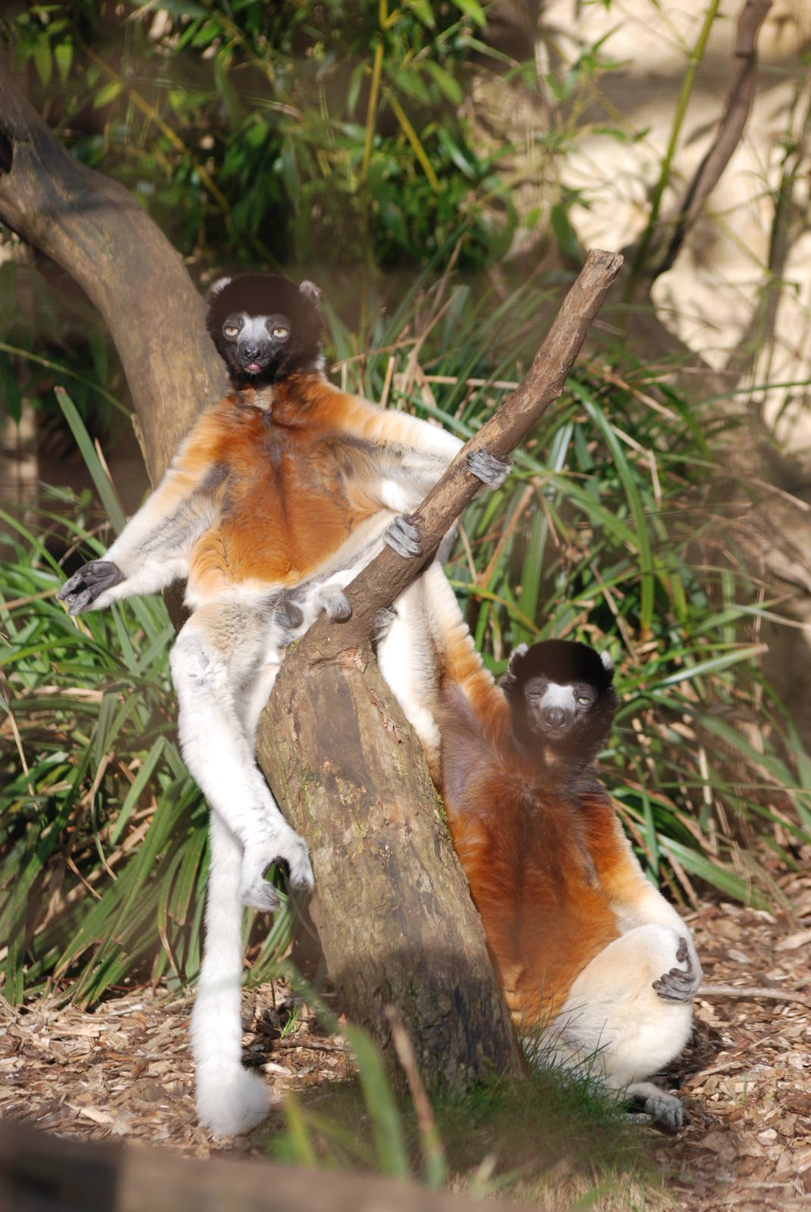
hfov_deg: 6.8
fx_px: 6823
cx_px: 406
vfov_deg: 10.1
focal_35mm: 202
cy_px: 606
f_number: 5.6
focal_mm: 135
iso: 180
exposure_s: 1/500
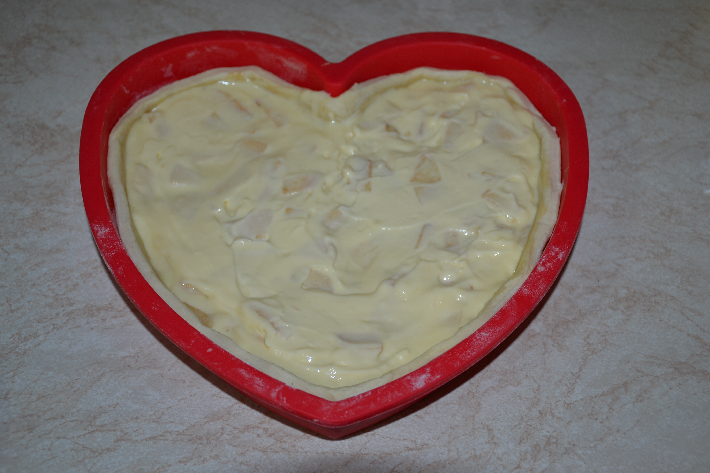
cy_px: 236
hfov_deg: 38.9
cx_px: 355
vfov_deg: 26.5
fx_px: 1006
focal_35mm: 51
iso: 250
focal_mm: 34
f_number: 4.2
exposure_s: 1/60
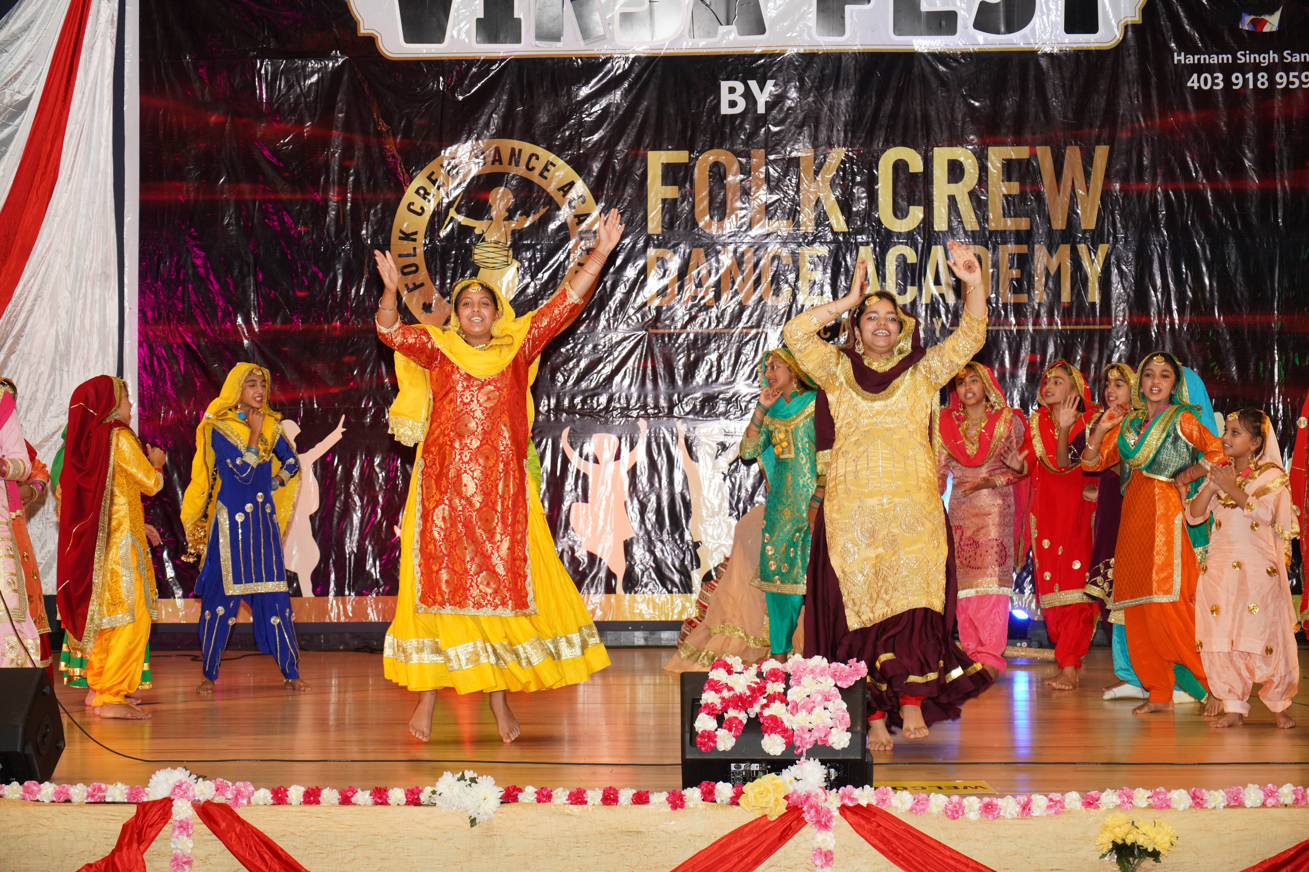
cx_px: 654
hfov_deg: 28.8
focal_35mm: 70
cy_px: 436
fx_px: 2545
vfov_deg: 19.5
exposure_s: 1/200
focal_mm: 70
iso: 1600
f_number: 5.6
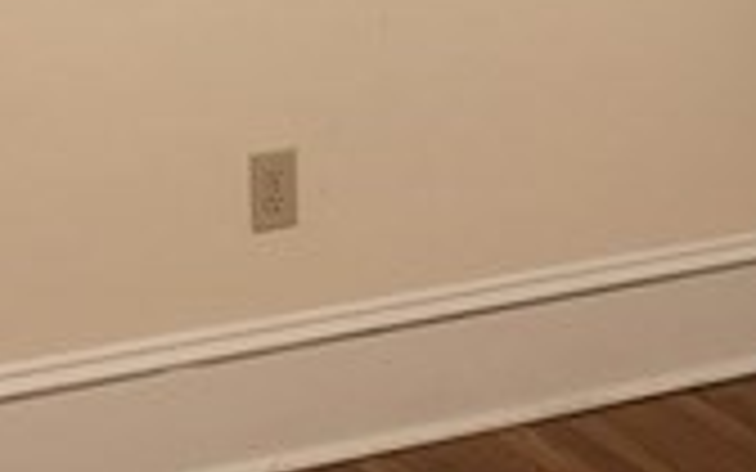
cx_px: 608
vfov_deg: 9.4
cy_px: -171
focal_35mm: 136
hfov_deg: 15.3
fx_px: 2802
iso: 40
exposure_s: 1/15
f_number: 1.8
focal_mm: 3.99
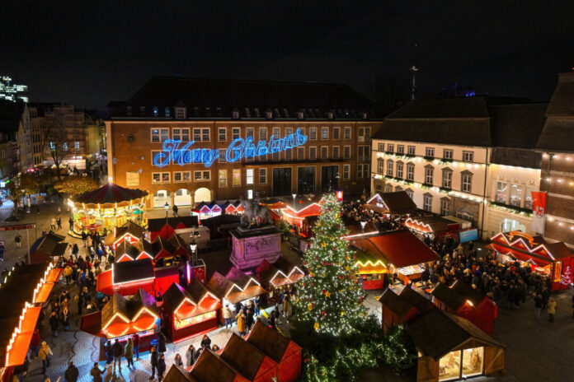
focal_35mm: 20
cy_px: 191
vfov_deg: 63.2
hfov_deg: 85.4
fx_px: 311
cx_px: 287
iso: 640
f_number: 3.5
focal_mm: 19.5
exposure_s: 1/40
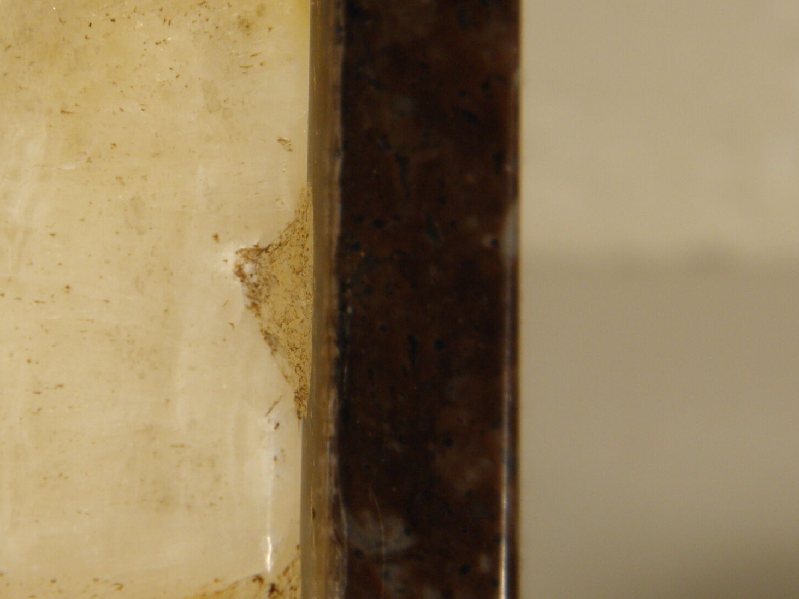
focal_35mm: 140
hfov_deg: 14.1
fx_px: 3231
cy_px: 329
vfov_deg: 10.6
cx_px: 264
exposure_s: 1/80
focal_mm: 14.3
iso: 100
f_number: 4.4
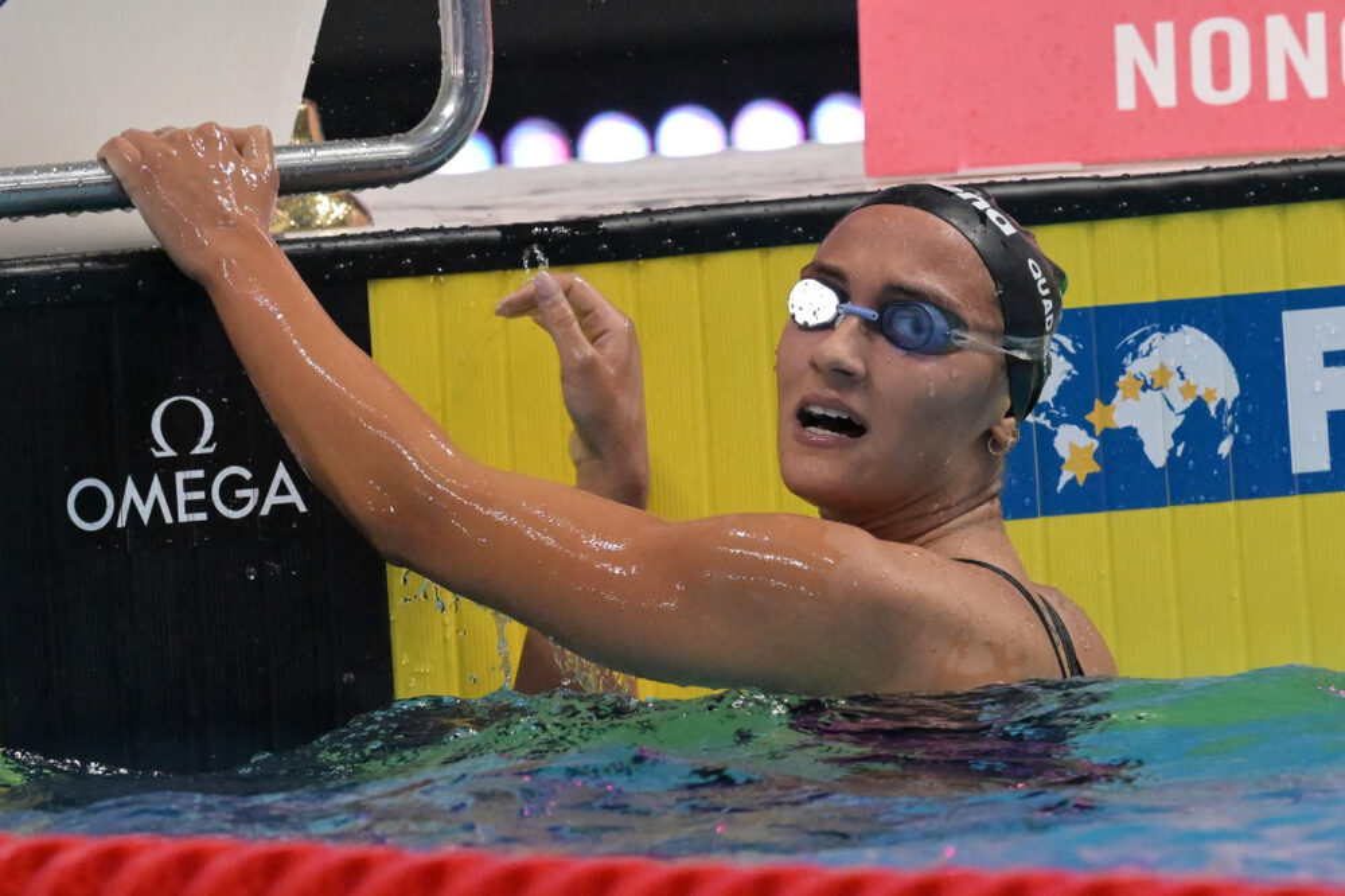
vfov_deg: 2.3
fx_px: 22408
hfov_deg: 3.4
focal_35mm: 600
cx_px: 672
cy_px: 448
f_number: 4.5
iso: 4000
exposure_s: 1/2500
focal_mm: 400
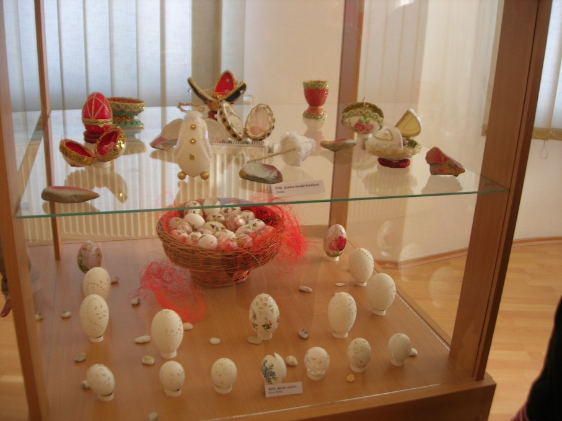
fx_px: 617
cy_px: 210
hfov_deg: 49.0
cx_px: 281
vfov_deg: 37.7
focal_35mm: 38
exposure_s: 1/32
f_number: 2.8
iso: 64
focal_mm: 7.8
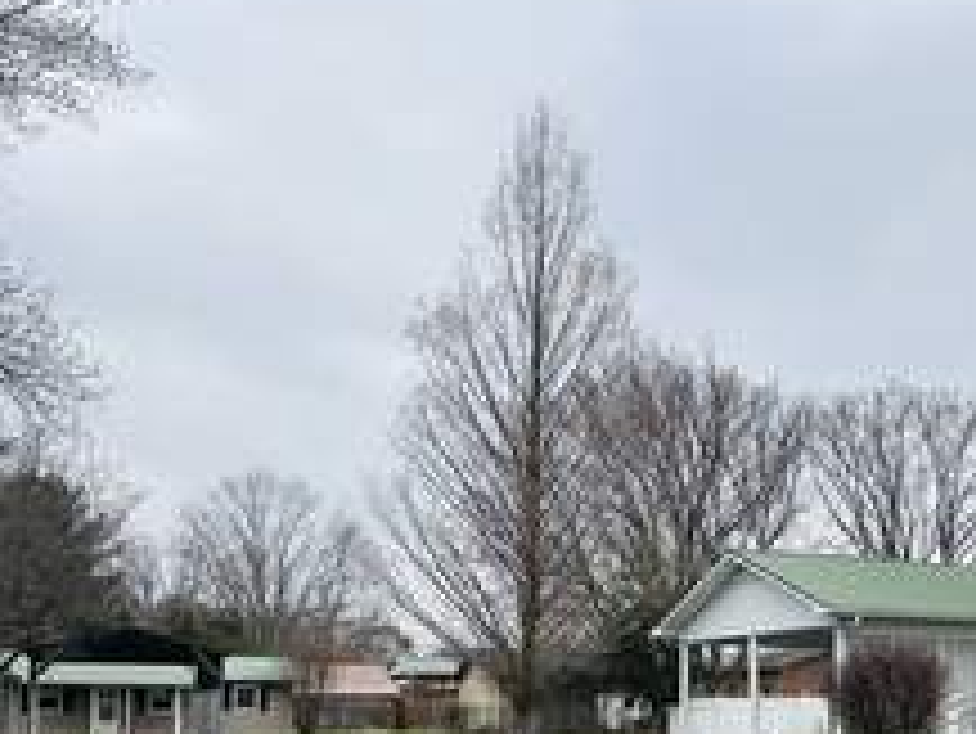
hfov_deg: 37.8
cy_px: 608
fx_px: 1354
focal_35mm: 48
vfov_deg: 29.5
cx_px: 819
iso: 50
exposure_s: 1/2841
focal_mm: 5.7
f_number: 1.5
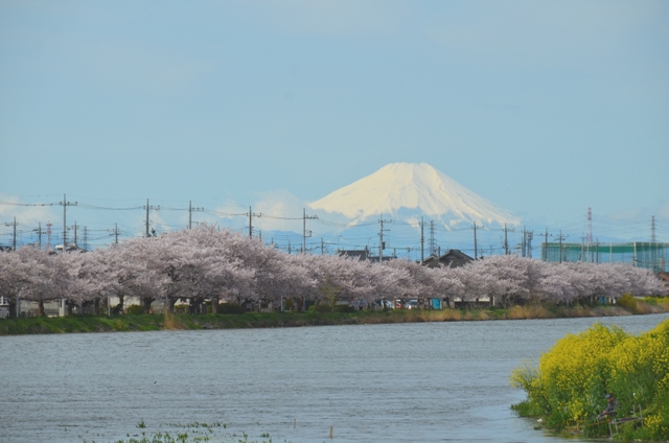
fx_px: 4729
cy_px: 222
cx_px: 334
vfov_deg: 5.4
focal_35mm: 255
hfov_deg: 8.1
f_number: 8
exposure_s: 1/1000
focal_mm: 170
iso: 200
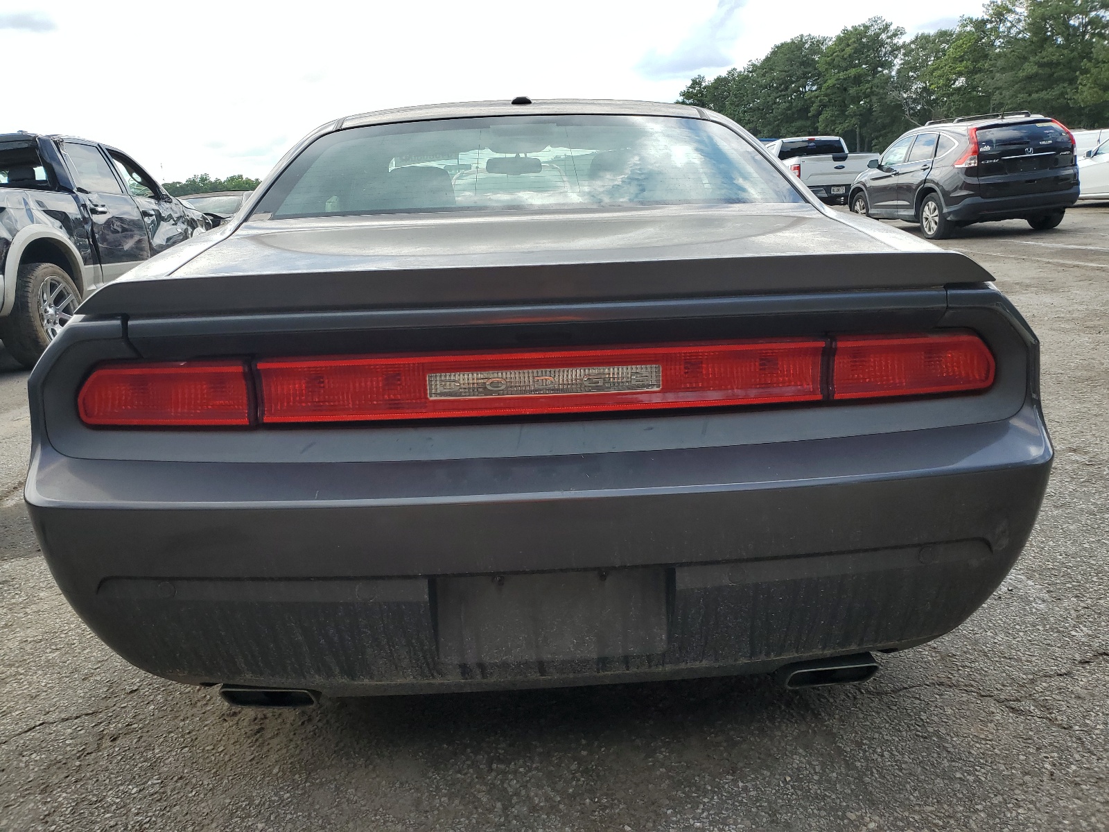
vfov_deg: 53.1
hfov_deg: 67.3
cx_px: 554
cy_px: 416
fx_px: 833
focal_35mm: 26
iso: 50
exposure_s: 1/1429
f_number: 1.5
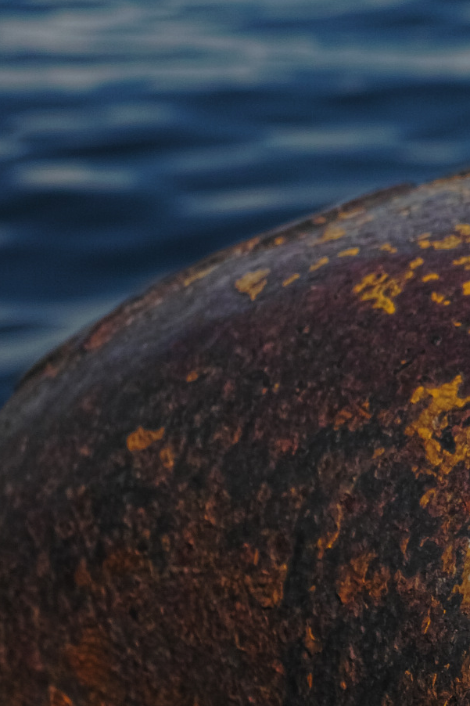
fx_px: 2860
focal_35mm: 146
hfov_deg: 8.8
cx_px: 1006
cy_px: 211
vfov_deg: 14.0
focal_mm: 19
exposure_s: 1/1000
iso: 100
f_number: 4.5
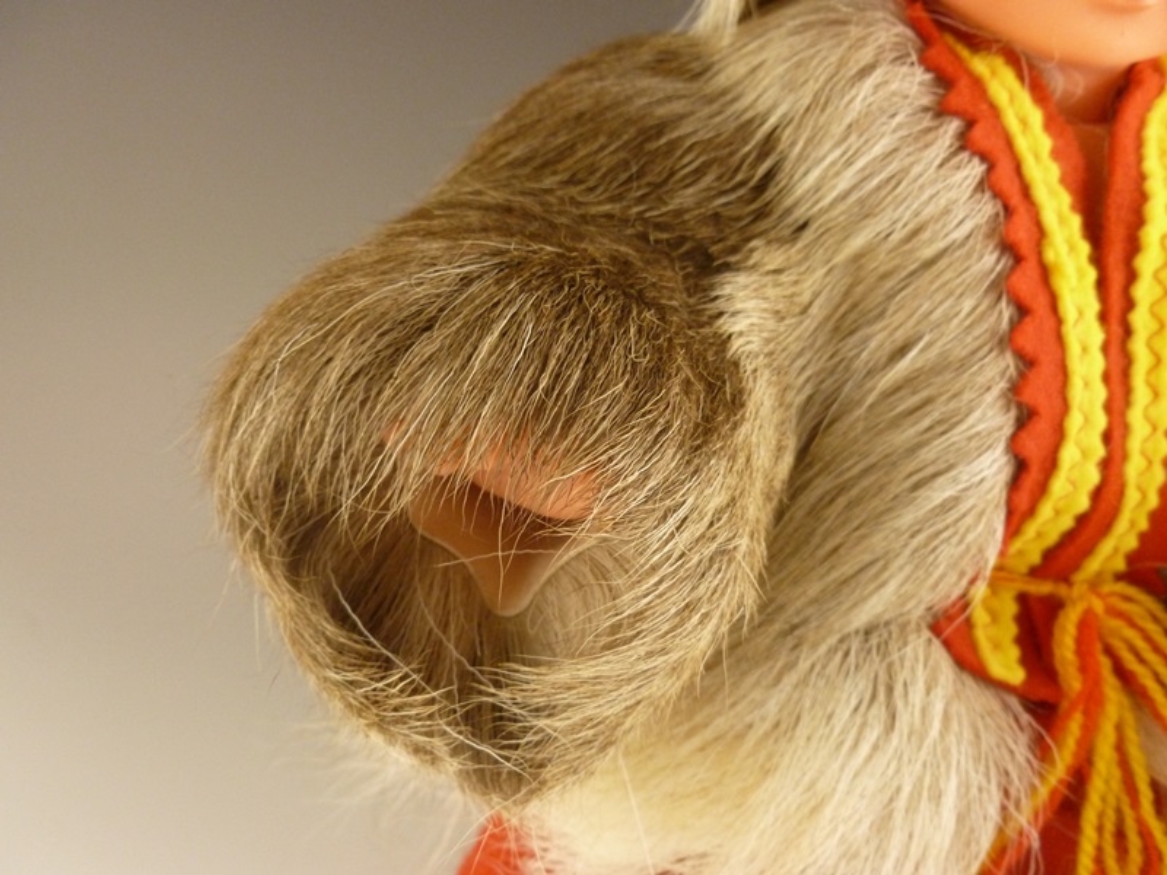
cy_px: 438
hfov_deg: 63.4
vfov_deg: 49.7
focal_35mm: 28
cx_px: 584
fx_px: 944
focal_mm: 5
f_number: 3.3
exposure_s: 1/250
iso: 400
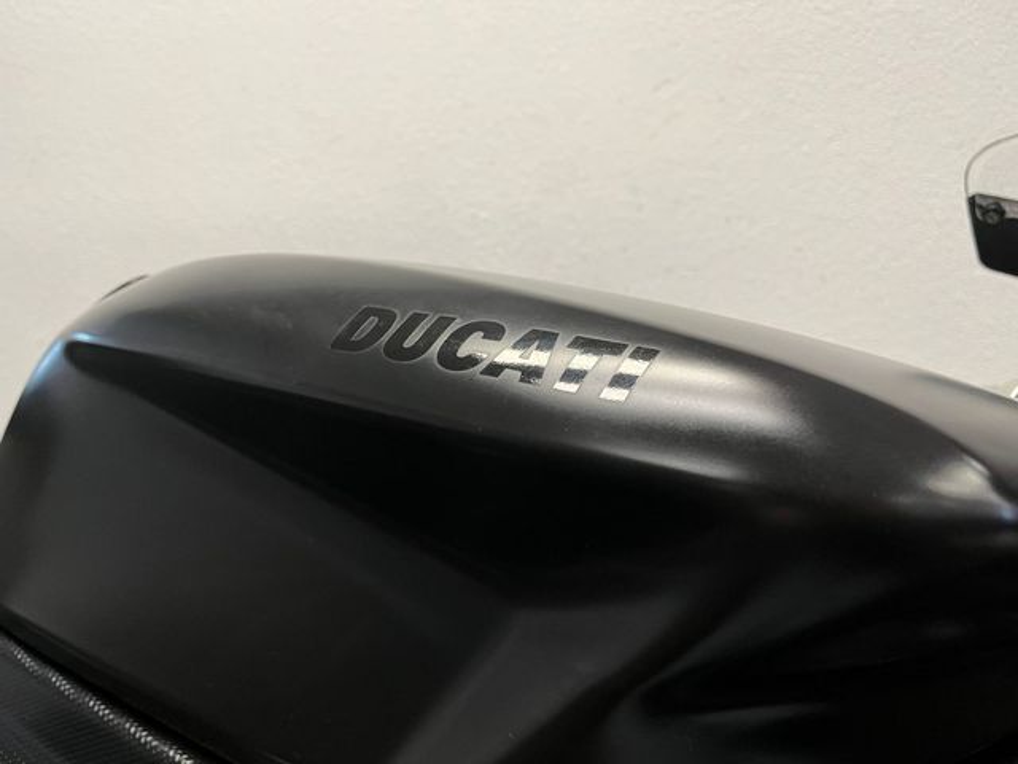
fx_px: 765
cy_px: 382
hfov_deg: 67.3
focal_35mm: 26
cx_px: 509
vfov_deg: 53.1
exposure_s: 1/50
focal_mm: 5.1
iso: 80
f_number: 1.6
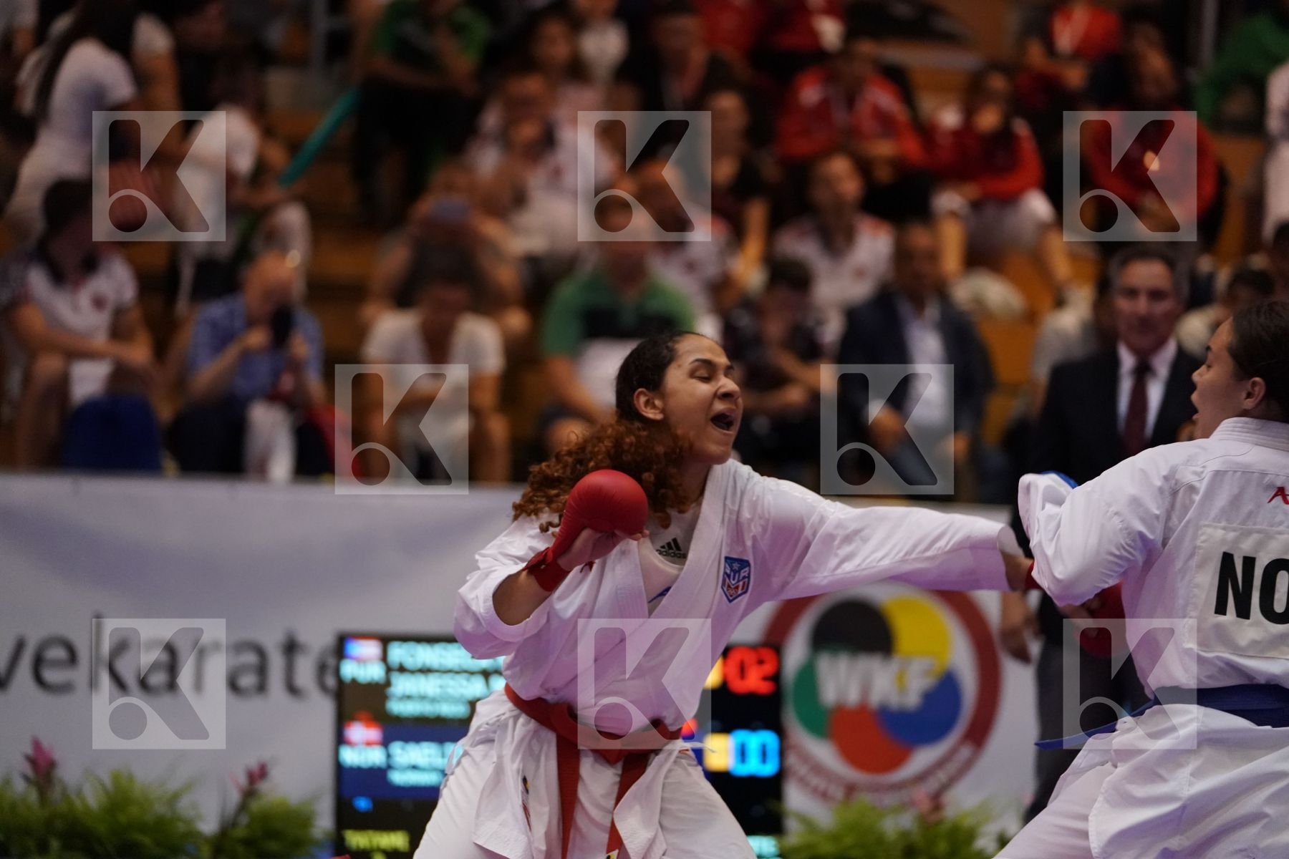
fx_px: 5370
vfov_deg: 9.1
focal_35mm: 150
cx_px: 644
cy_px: 430
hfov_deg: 13.7
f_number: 2.8
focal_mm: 150
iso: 6400
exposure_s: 1/800
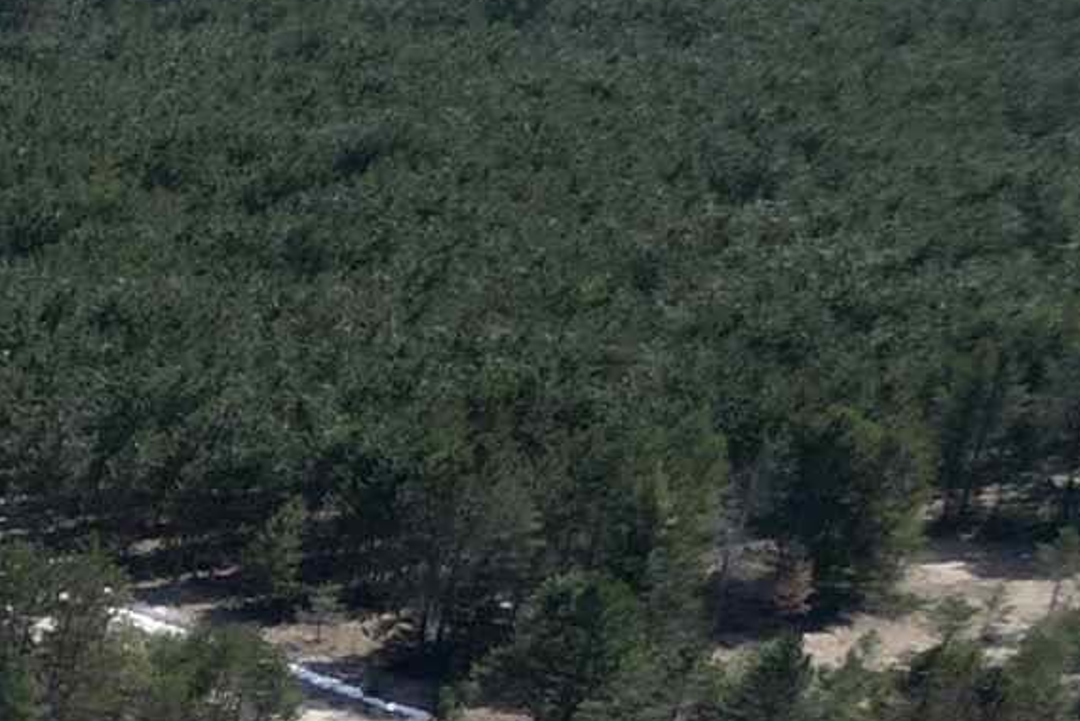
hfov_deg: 11.7
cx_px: -1706
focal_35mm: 135
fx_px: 4051
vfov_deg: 9.8
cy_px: 1128
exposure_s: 1/2500
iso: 200
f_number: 1.7
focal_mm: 6.72
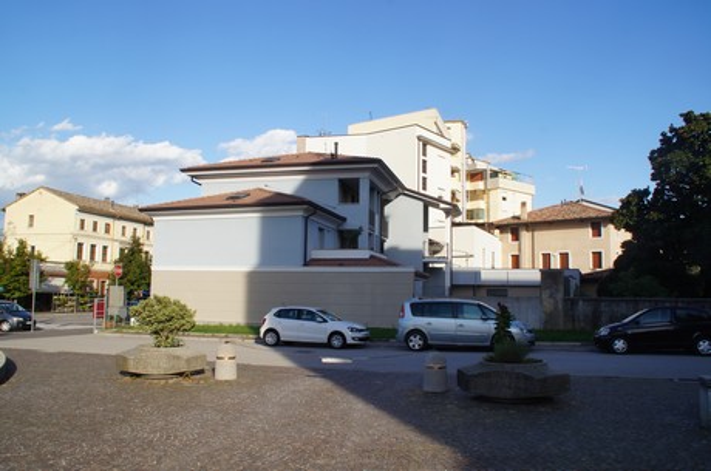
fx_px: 532
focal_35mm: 27
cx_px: 356
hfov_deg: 67.5
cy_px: 236
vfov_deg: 47.8
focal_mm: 18
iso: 100
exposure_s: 1/80
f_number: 11
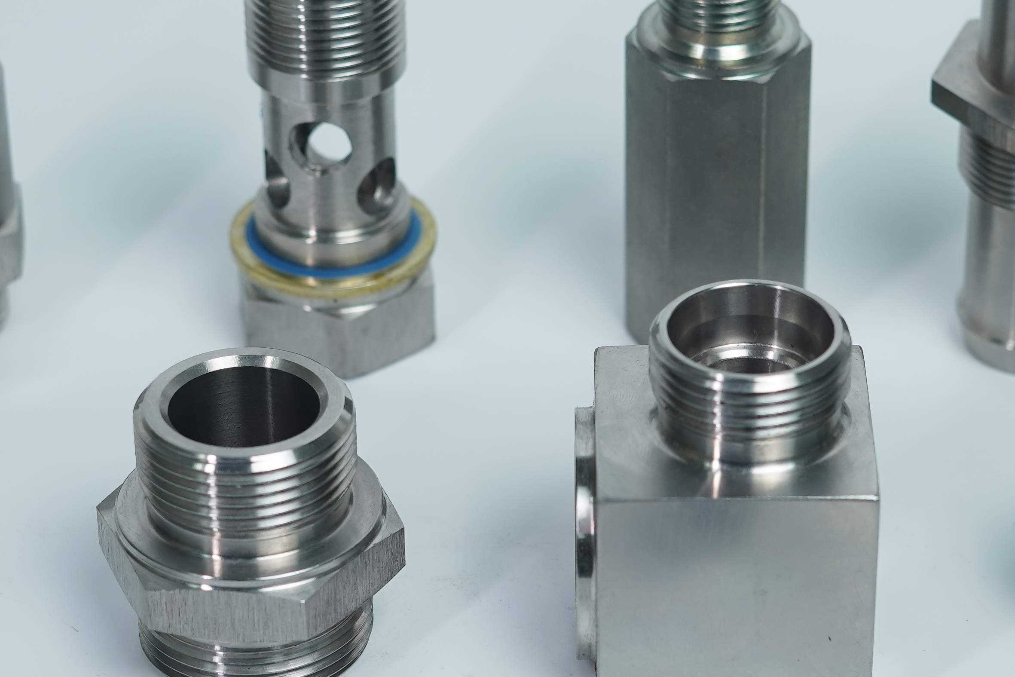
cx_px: 767
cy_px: 466
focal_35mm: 127
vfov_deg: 10.8
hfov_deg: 16.1
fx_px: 3581
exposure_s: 1/160
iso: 250
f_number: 4.5
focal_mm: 50
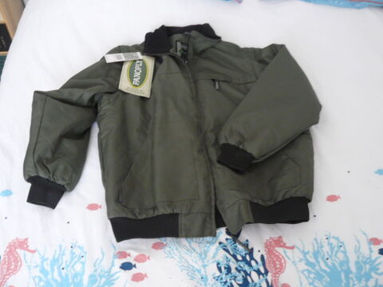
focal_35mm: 36
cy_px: 144
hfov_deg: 51.4
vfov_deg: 39.7
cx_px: 192
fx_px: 398
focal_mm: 6
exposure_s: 1/6
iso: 200
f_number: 2.8
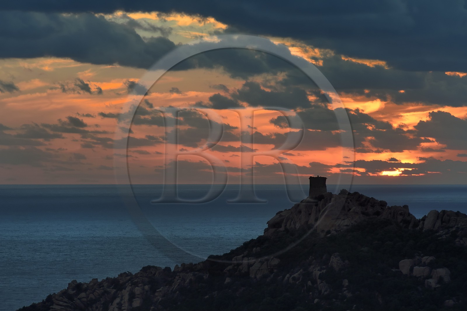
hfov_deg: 7.4
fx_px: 3629
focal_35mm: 280
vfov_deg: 4.9
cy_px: 156
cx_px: 234
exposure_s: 1/250
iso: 800
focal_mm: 280
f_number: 10
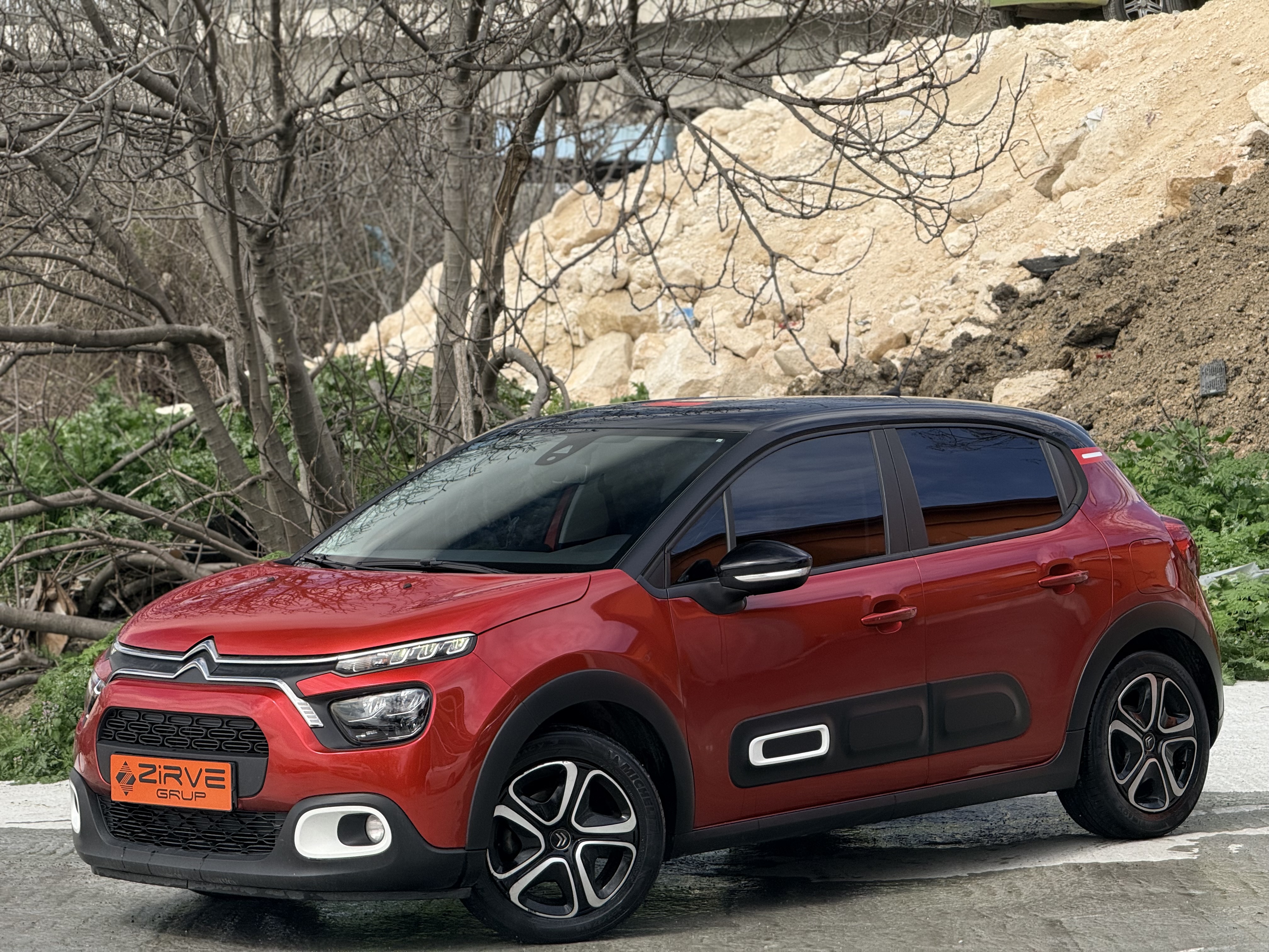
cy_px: 476
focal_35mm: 120
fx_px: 4399
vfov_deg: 12.3
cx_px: 634
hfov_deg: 16.4
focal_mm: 15.66
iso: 64
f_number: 2.8
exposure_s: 1/518
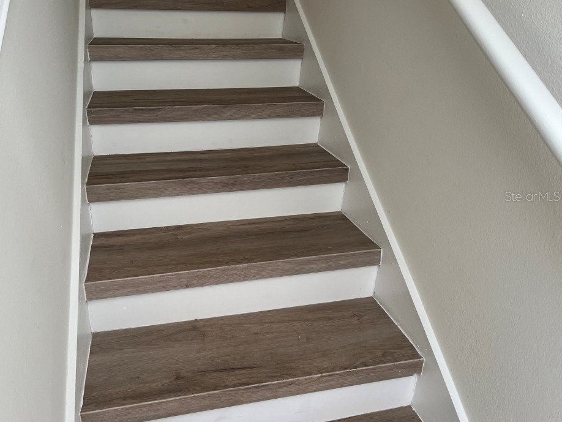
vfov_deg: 48.2
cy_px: 196
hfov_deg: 61.5
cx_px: 249
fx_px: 471
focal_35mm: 29
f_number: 1.6
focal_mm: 5.1
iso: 40
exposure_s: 1/238
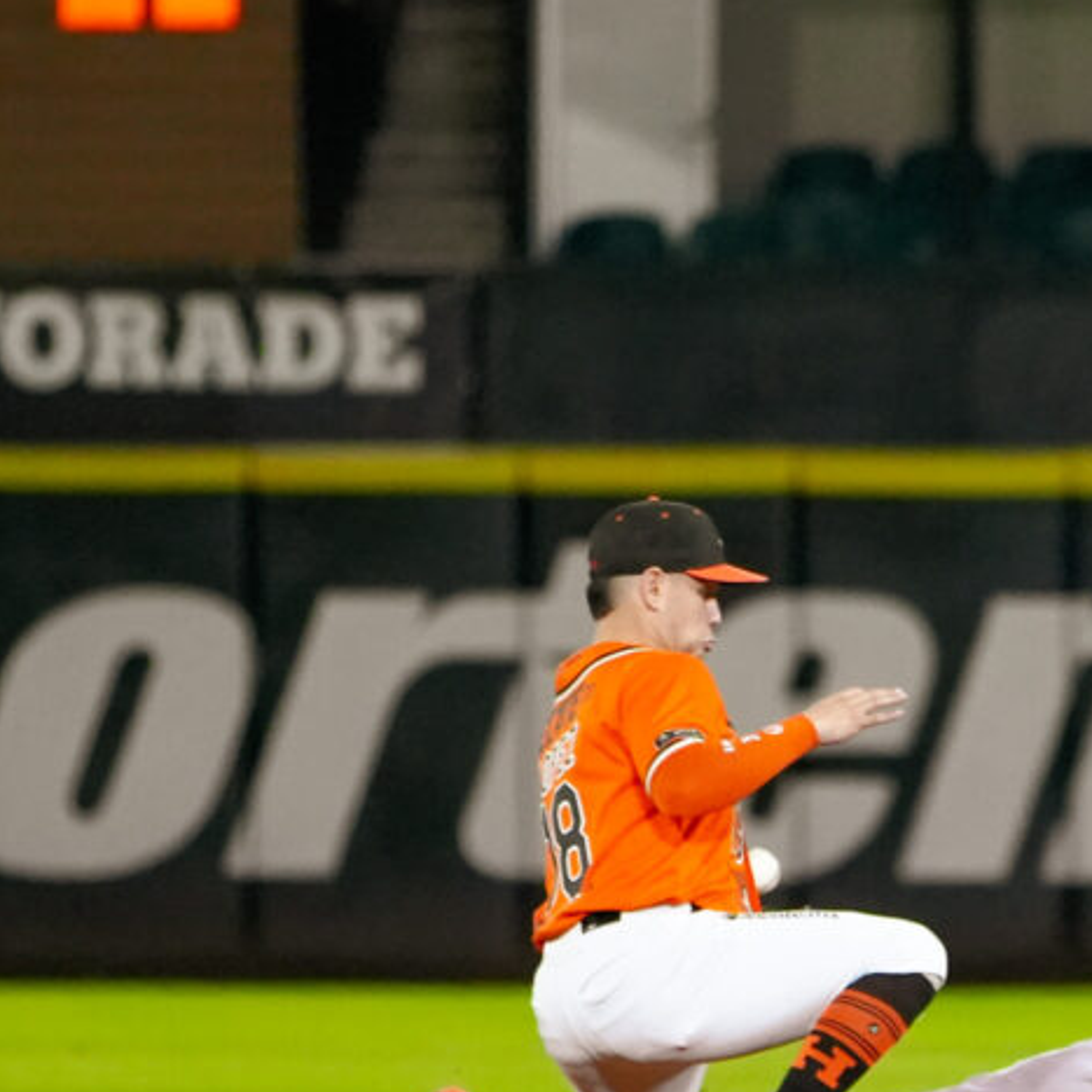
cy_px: 574
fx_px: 13312
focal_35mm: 373
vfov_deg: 4.7
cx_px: 1157
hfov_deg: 4.7
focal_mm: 200
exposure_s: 1/1250
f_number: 2.8
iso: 4000
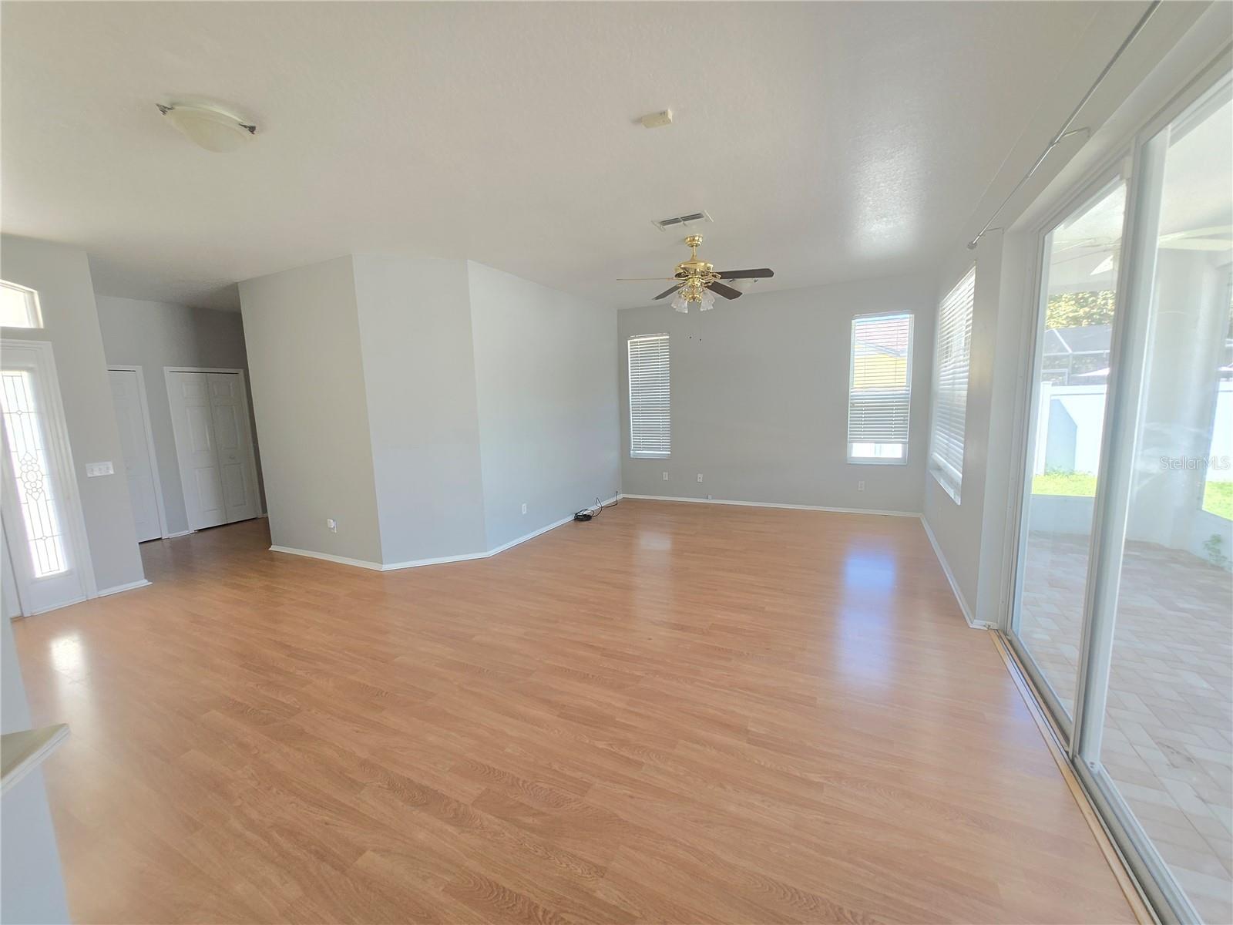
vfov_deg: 89.9
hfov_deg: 106.2
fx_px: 463
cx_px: 616
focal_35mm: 13
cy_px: 462
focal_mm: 1.7
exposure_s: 1/60
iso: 50
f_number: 2.2
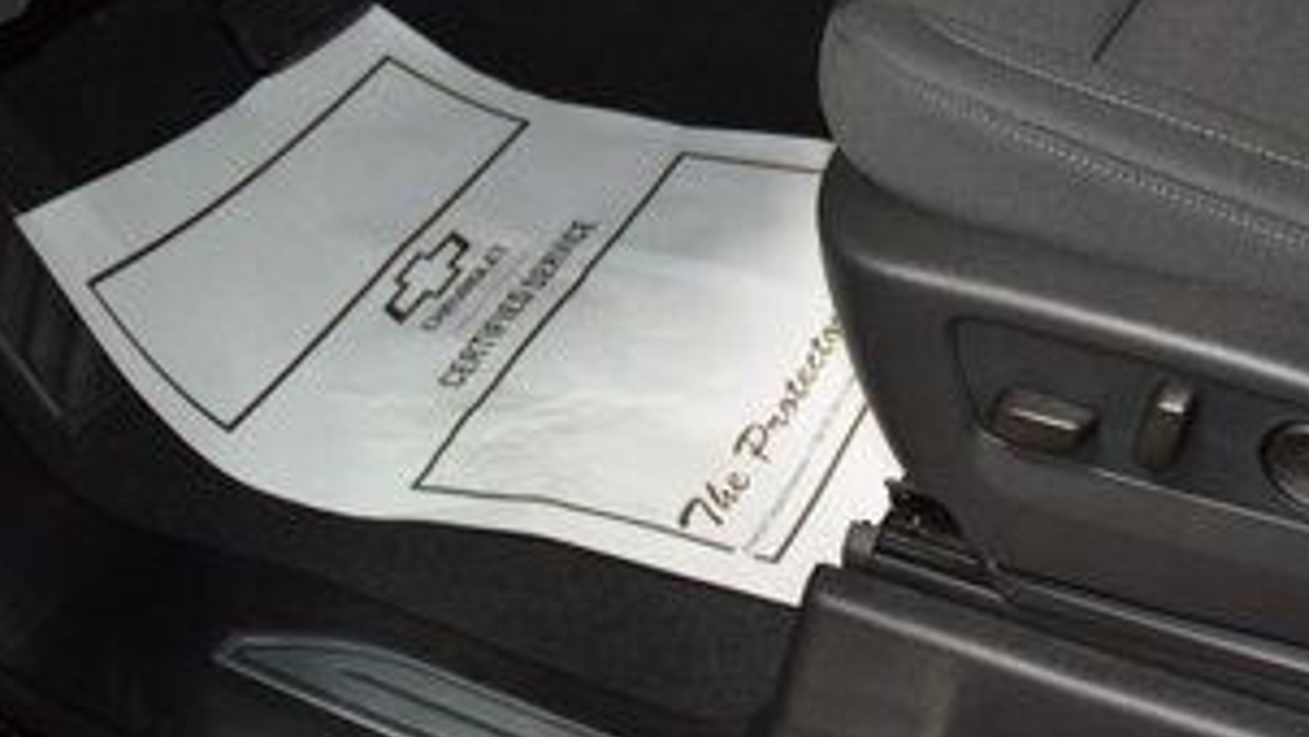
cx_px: 1019
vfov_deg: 19.0
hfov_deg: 34.0
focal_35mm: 60
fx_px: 2083
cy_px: -137
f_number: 3.5
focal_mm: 18
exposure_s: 1/80
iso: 2000
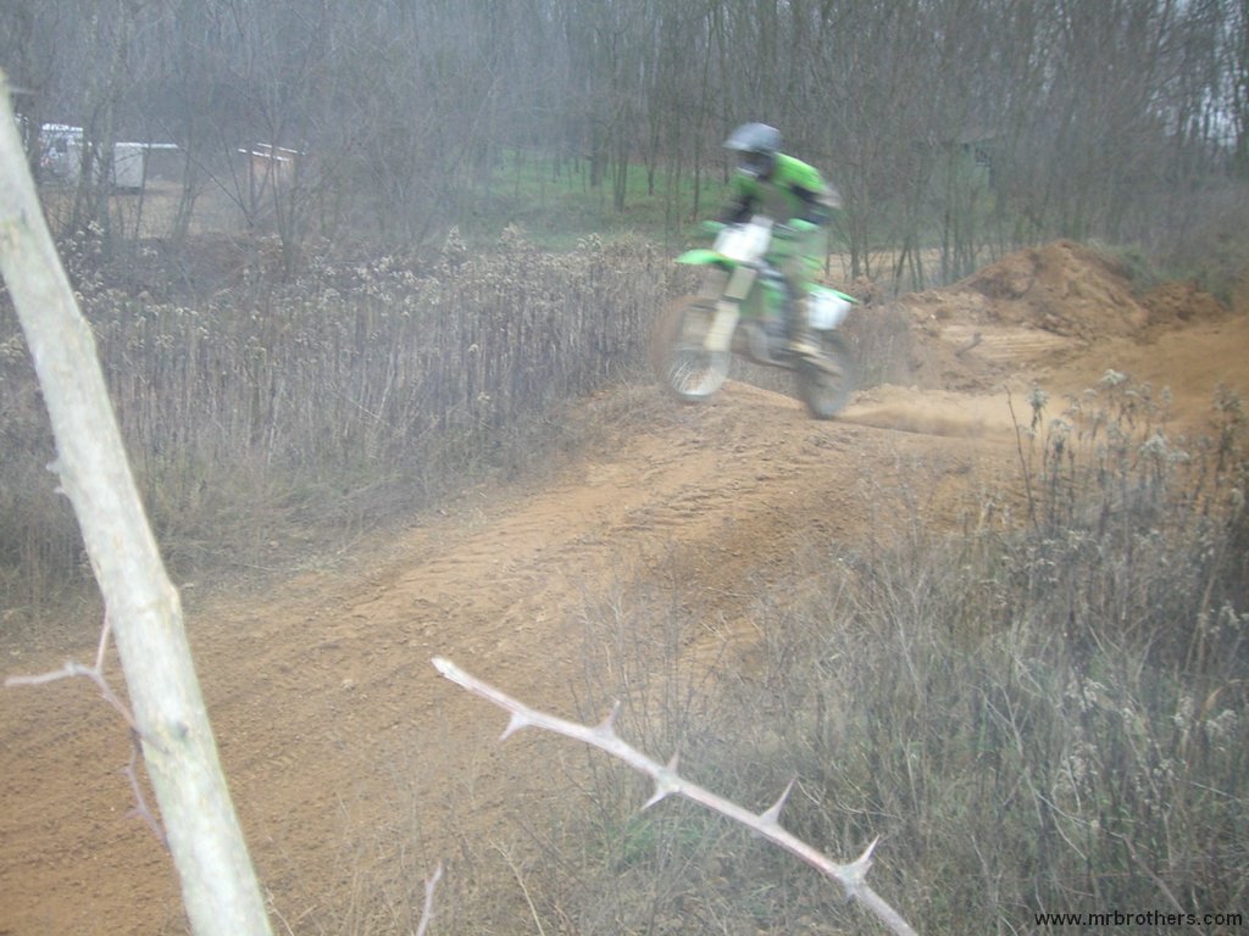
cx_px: 624
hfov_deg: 49.0
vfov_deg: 37.7
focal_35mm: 38
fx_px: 1371
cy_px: 468
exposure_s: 1/60
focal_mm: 6.2
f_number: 2.7
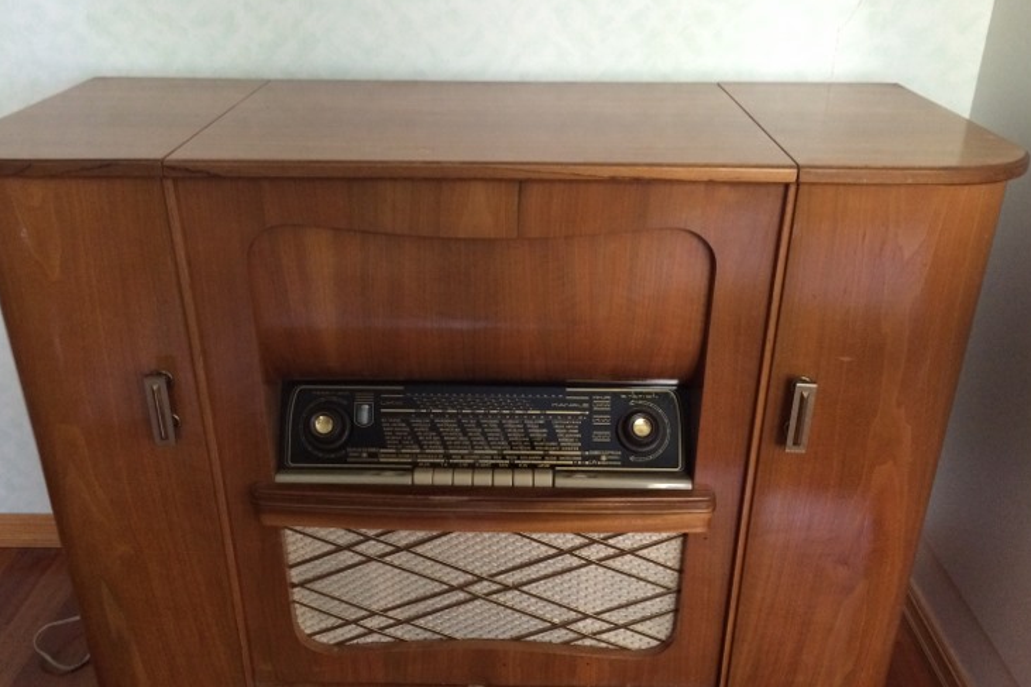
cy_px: 411
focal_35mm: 33
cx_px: 508
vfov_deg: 39.8
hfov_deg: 57.2
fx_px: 945
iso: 320
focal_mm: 4.15
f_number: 2.2
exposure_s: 1/25
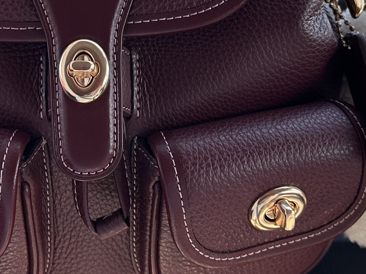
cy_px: 48
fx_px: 793
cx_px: 128
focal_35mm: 75
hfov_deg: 25.9
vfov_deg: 19.4
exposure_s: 1/294
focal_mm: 6.86
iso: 80
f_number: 1.78
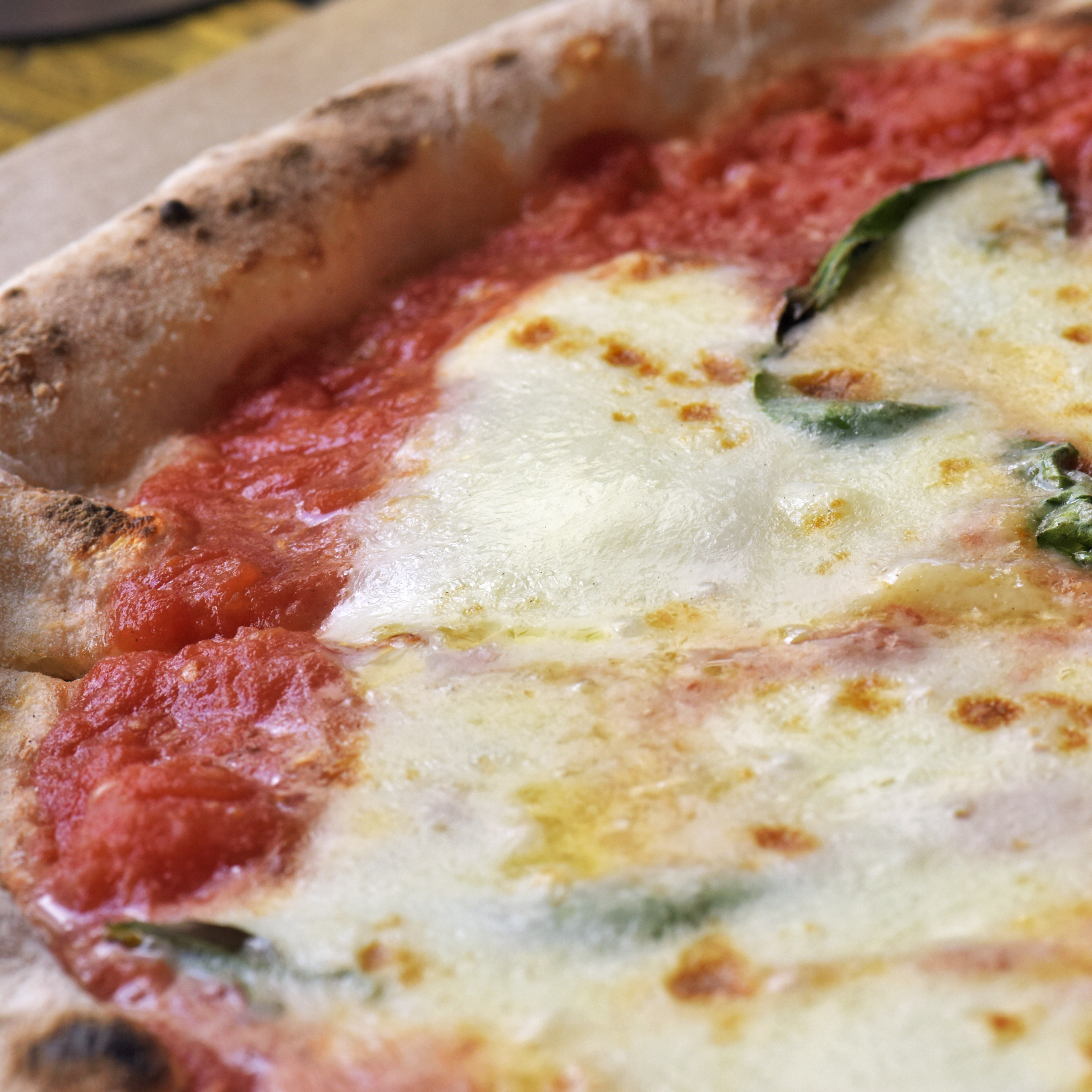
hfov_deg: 9.5
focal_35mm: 184
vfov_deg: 9.5
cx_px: 761
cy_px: 365
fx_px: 6567
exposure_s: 1/125
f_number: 10
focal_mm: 105
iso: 400
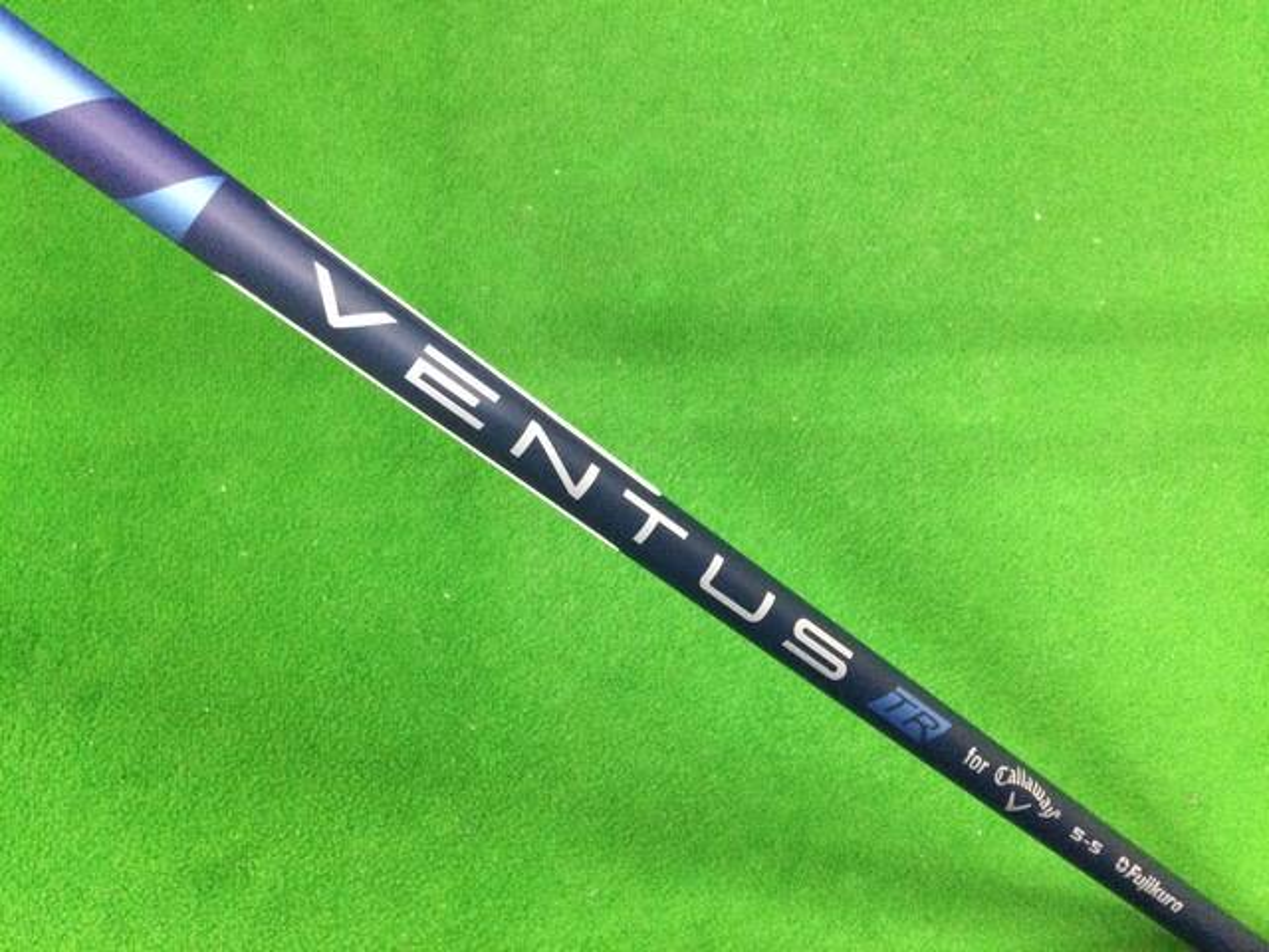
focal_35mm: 31
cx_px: 634
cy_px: 476
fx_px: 1136
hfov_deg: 58.4
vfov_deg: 45.4
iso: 250
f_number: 2.4
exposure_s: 1/30
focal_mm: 3.3
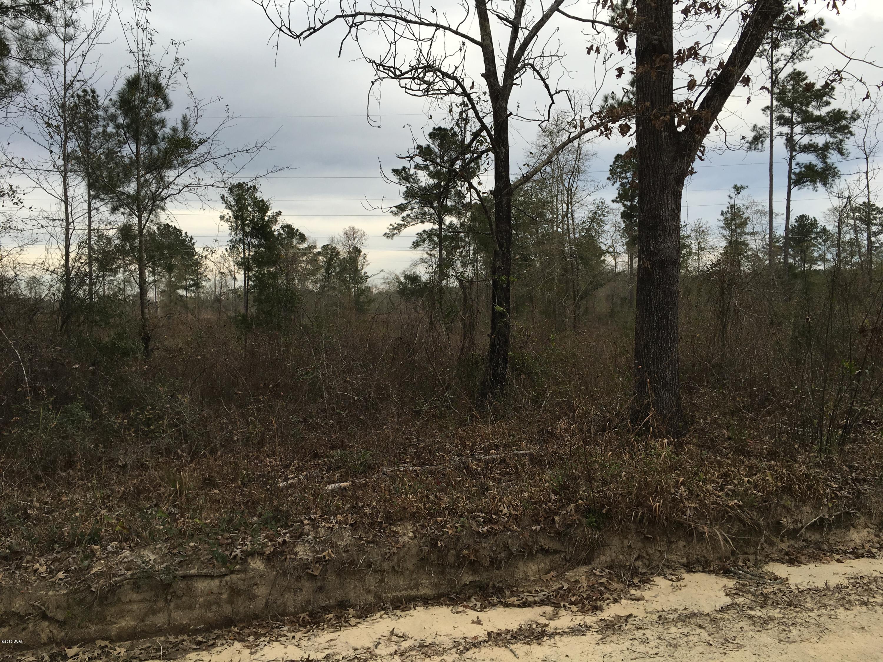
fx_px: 740
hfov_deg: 61.7
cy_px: 331
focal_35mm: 29
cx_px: 442
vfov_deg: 48.2
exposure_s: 1/499
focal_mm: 4.15
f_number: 2.2
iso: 25
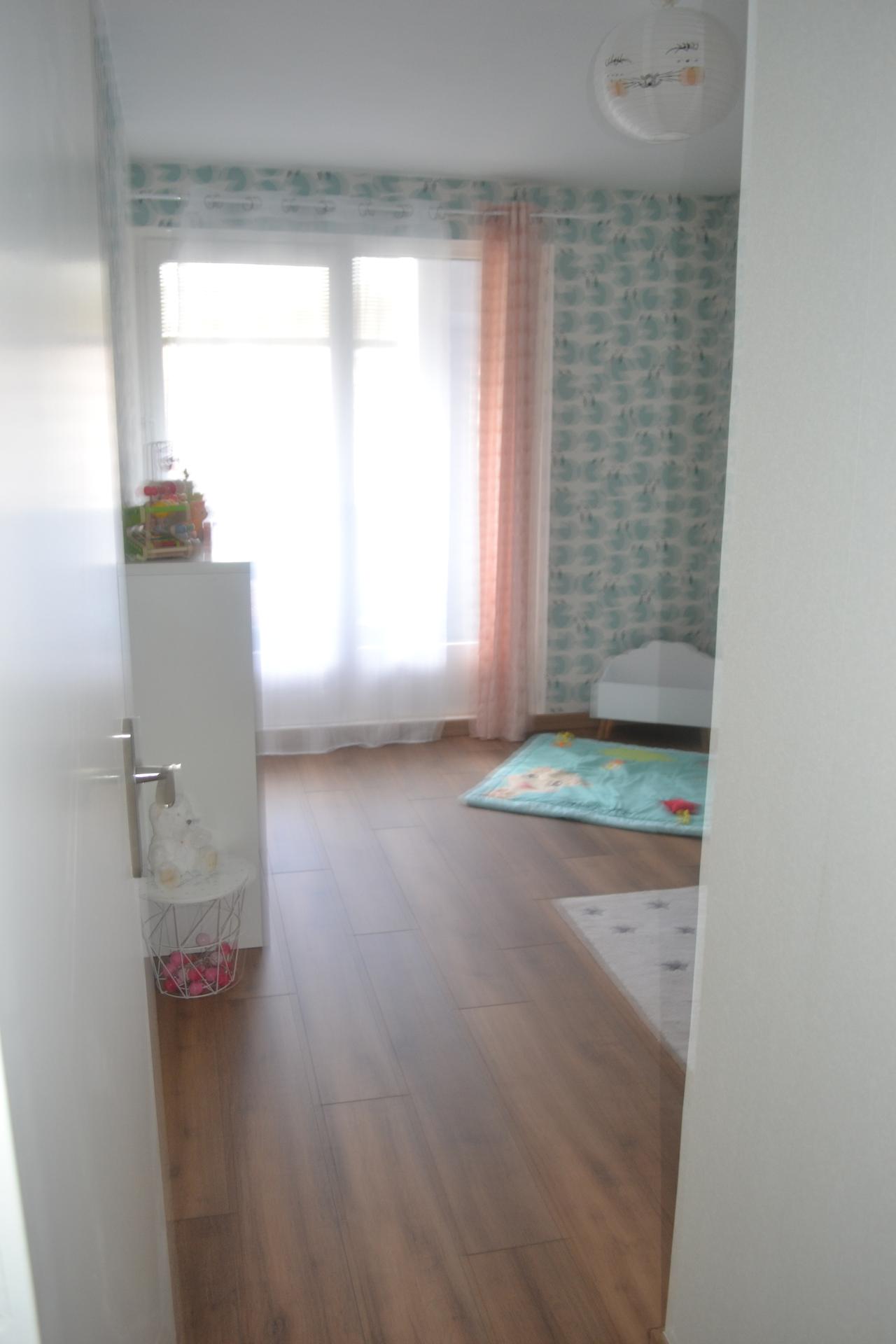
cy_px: 672
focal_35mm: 27
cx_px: 448
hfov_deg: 47.9
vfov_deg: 67.4
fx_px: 1008
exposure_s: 1/60
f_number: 3.5
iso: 400
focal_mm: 18
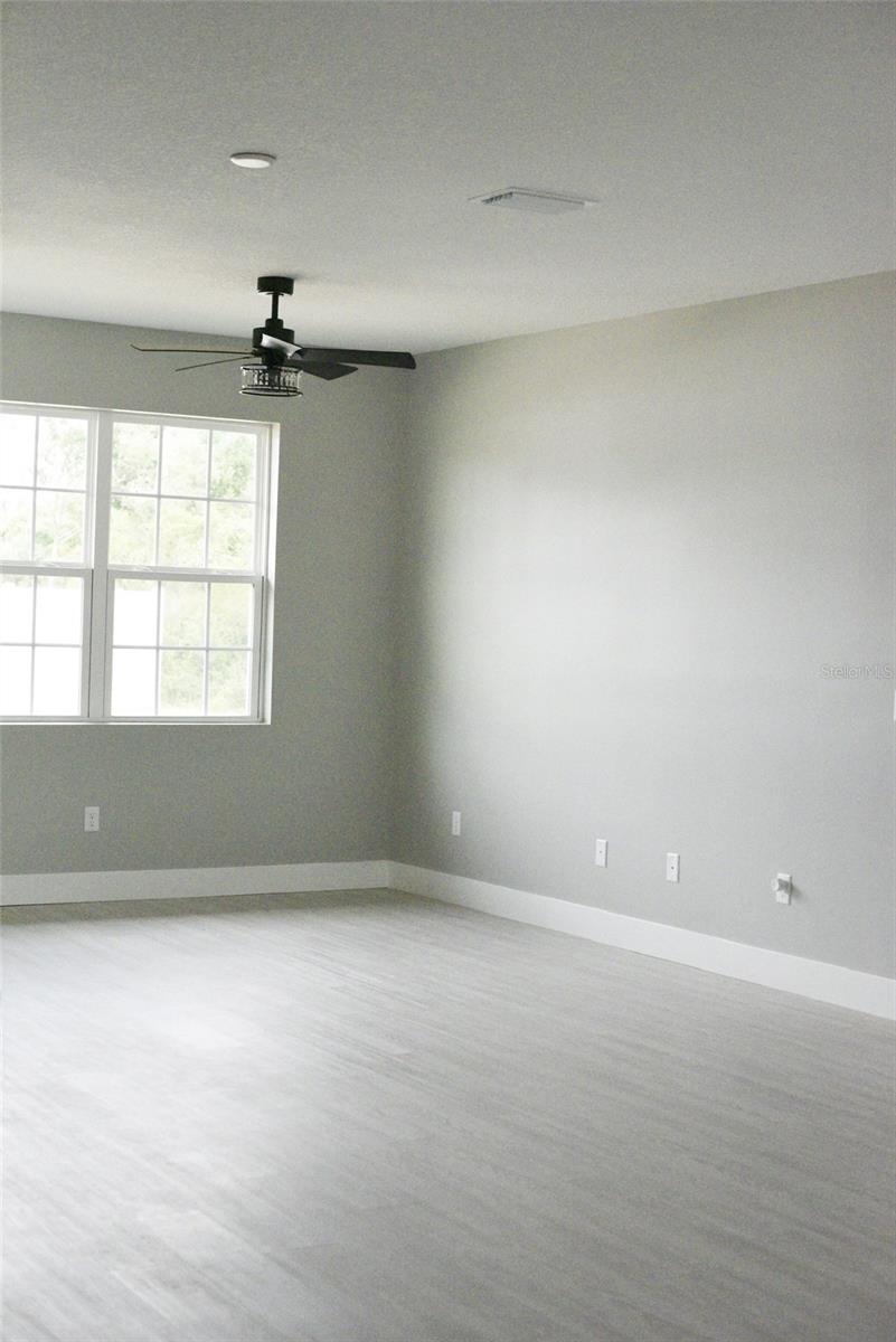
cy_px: 671
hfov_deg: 27.0
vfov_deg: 39.6
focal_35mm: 50
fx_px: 1865
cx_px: 448
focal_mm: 50
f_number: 4.5
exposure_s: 1/4000
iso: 16000
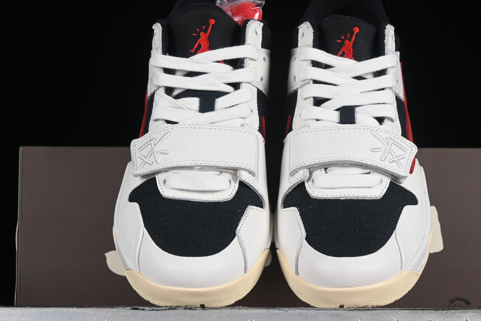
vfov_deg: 14.1
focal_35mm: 97
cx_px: 271
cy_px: 182
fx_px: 1296
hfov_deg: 21.0
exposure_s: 1/80
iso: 160
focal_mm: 50
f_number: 8
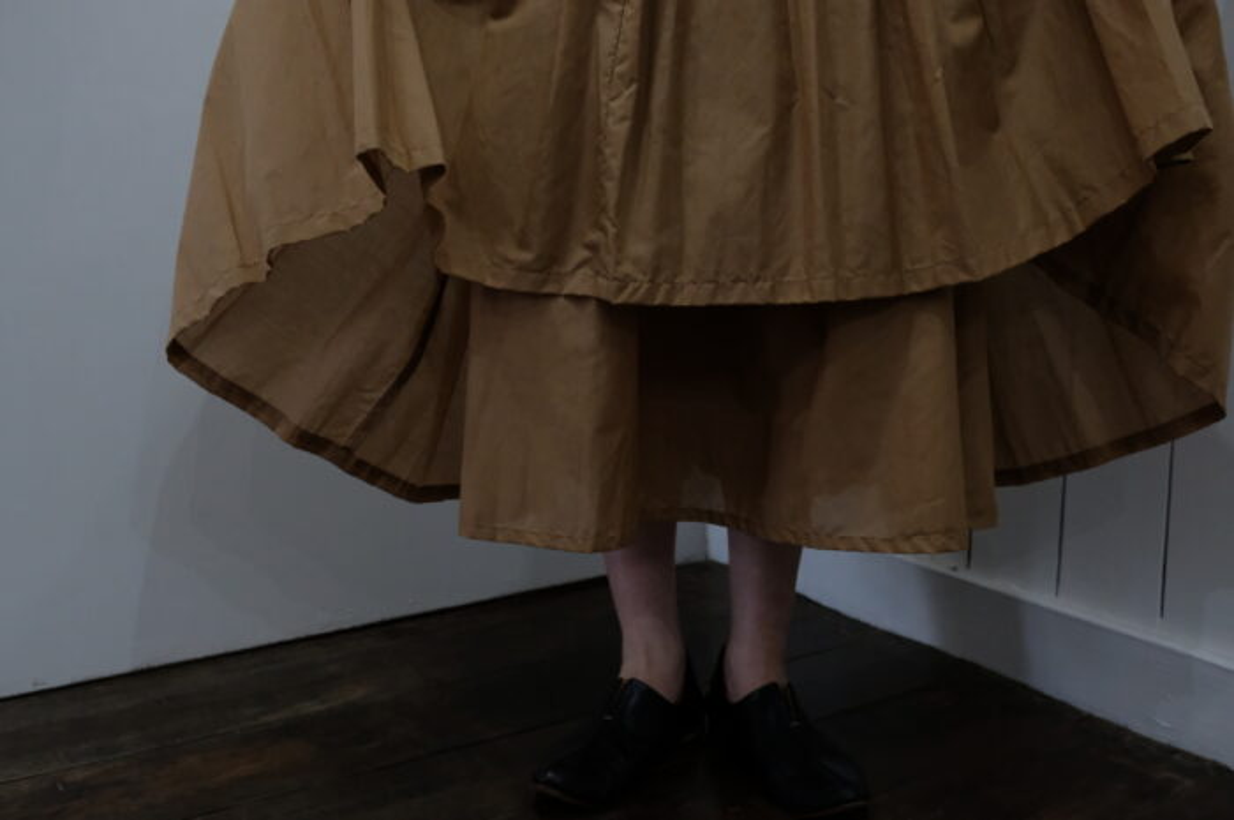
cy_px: 410
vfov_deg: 37.8
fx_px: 1198
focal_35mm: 35
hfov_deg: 54.5
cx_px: 617
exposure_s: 1/100
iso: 4000
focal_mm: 23.3
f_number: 5
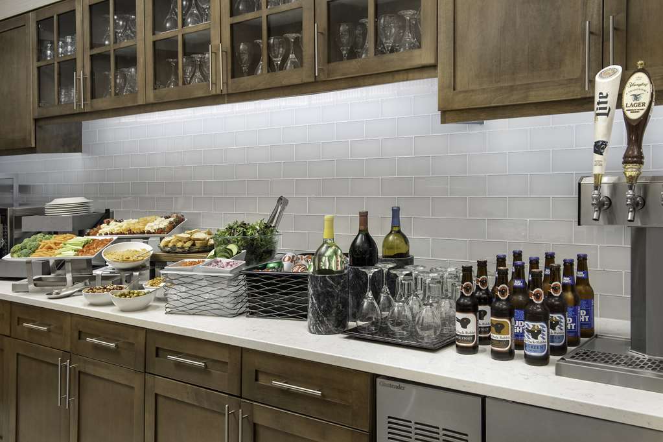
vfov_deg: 37.9
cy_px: 221
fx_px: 645
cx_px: 332
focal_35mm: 35
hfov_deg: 54.4
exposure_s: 1
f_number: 11
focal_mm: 35
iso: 50
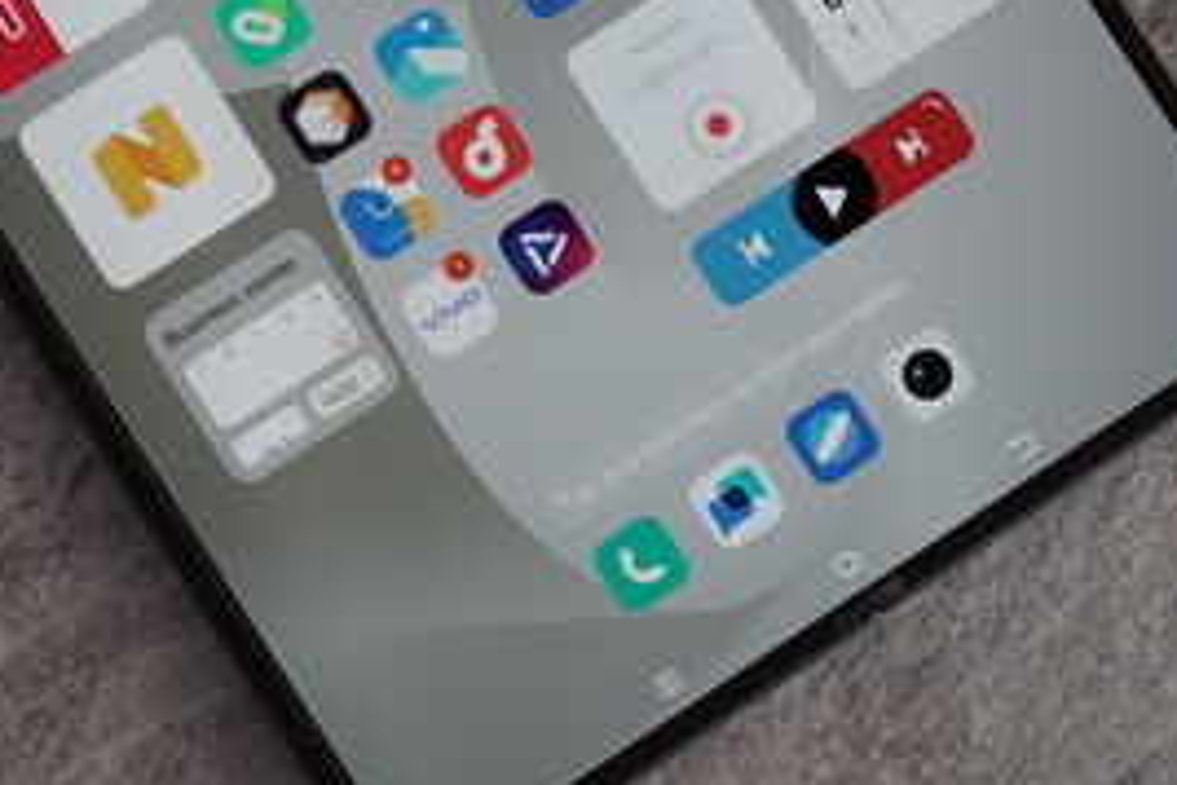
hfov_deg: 20.6
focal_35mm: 99
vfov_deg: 13.8
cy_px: 179
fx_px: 3236
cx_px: 617
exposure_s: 1/125
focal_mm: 43
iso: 125
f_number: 4
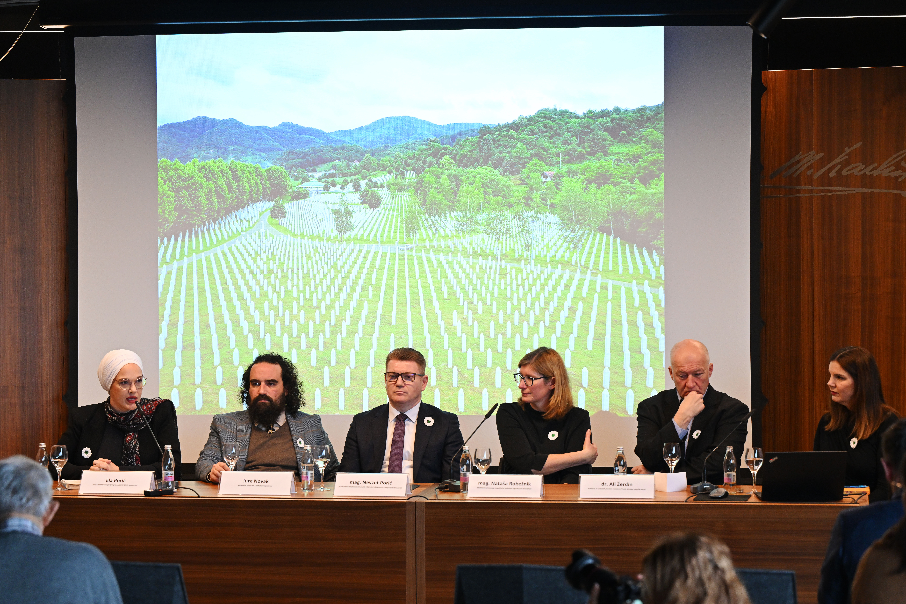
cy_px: 302
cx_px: 453
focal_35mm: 101
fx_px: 2542
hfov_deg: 20.2
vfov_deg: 13.6
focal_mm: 101
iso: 2000
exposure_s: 1/160
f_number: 4.5
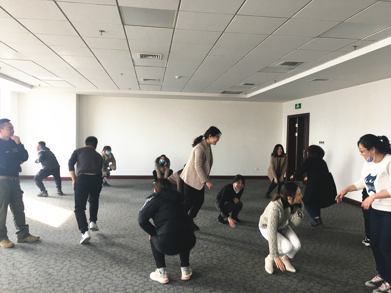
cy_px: 146
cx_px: 196
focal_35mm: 29
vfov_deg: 48.2
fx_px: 328
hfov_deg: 61.7
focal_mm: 4.15
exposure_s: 1/33
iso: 40
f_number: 2.2
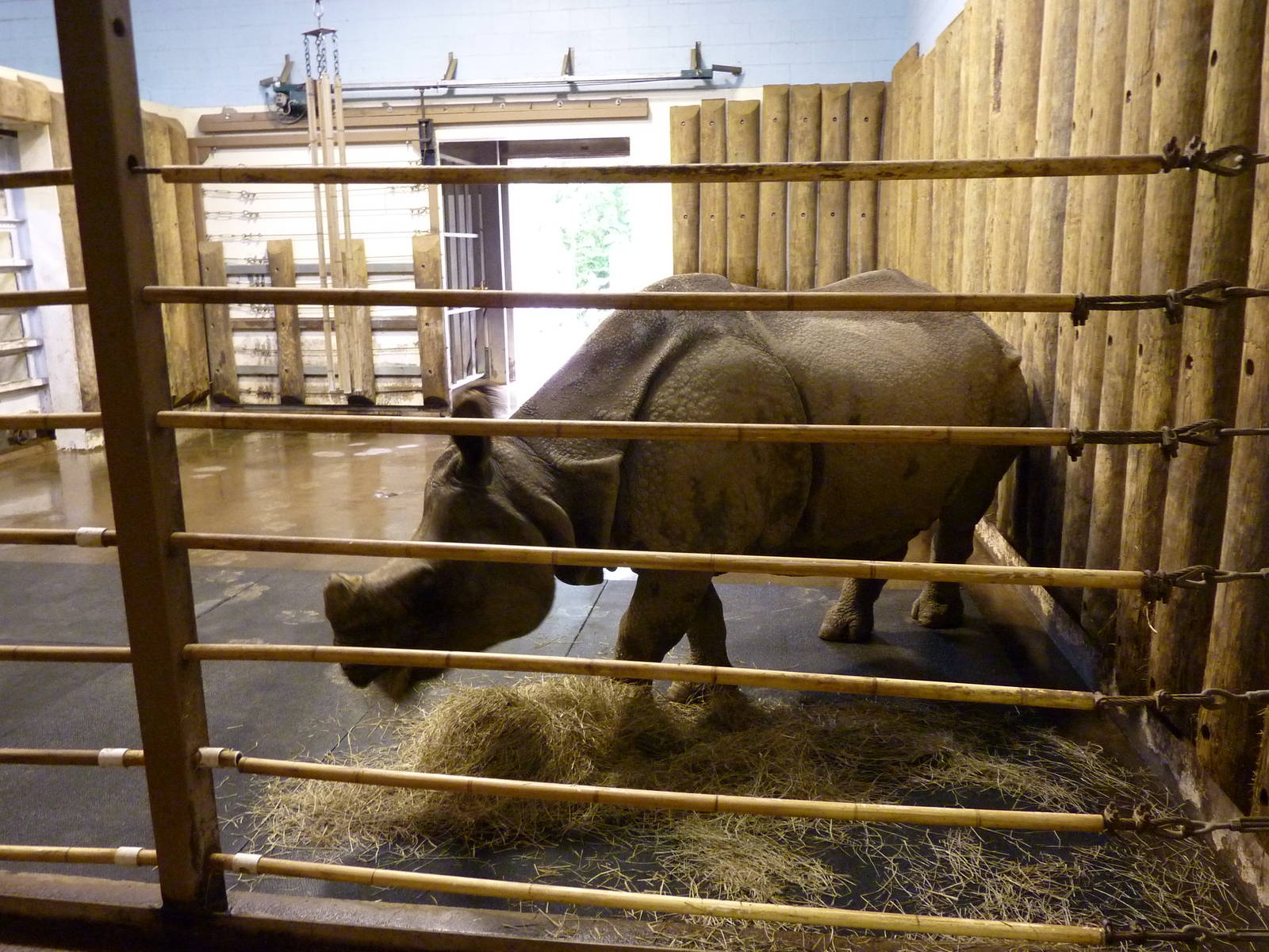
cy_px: 476
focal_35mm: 27
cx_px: 634
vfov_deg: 51.4
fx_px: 990
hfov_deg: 65.3
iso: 400
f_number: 3.3
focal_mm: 4.4
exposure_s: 1/8
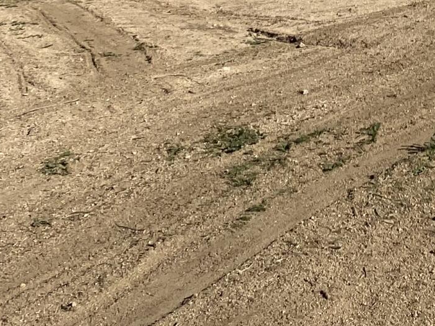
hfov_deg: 16.7
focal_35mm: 111
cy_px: -225
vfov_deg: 12.4
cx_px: 577
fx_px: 1395
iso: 32
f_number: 1.8
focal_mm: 4.25
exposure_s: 1/4444
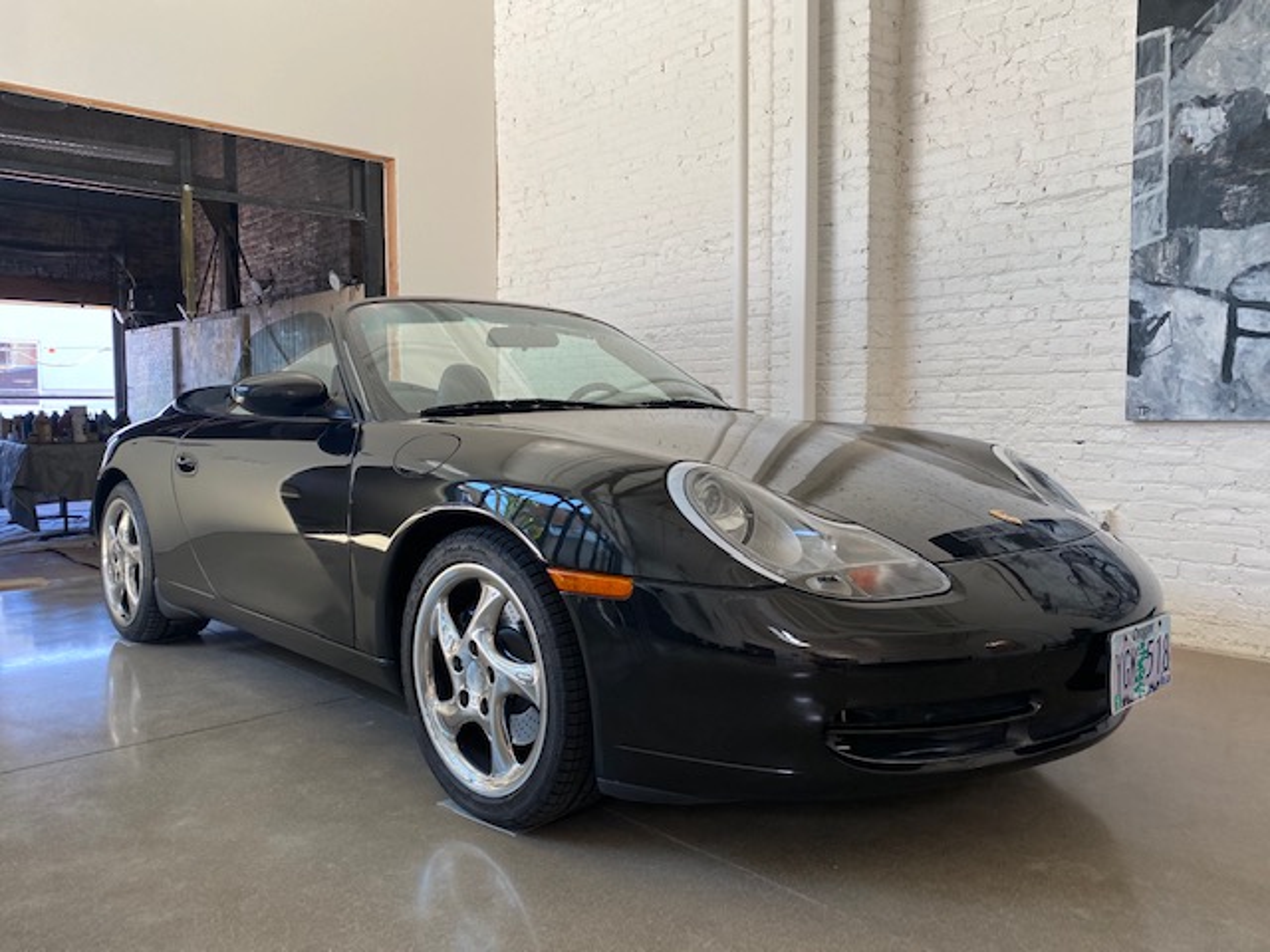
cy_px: 476
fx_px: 954
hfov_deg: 67.3
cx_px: 635
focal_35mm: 26
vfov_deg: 53.1
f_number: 1.8
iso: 100
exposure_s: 1/122
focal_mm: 4.25
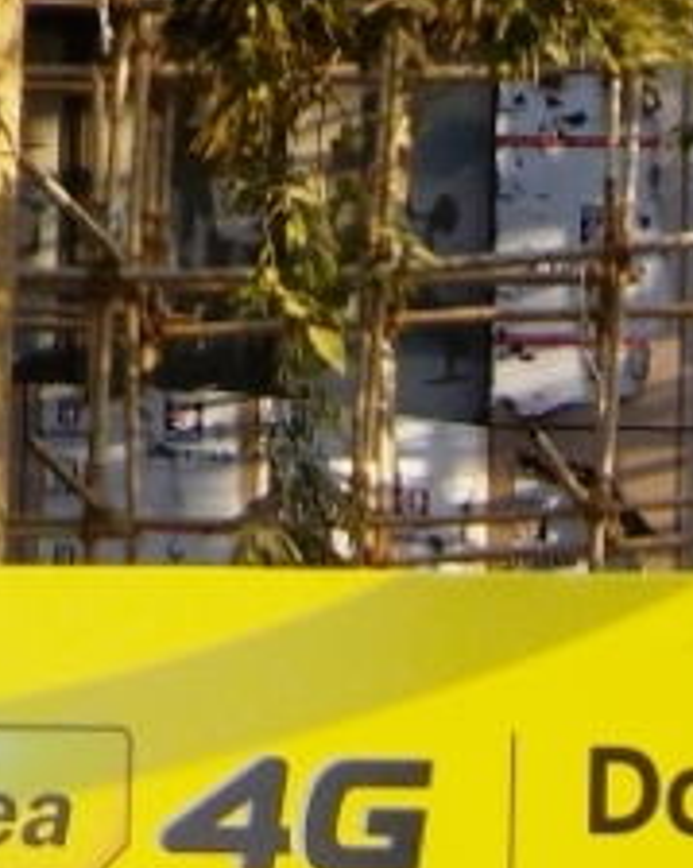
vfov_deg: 13.3
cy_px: 1403
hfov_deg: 11.3
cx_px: 805
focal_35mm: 134
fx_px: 3438
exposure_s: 1/320
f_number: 3.3
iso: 125
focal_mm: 4.1
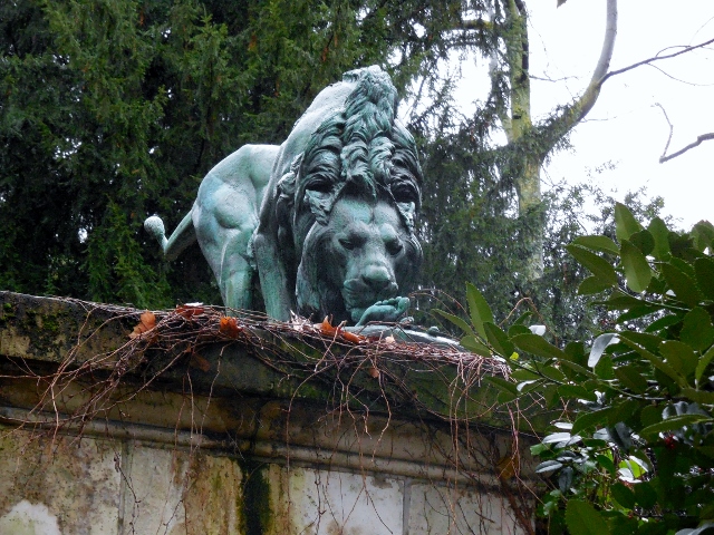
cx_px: 357
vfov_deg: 11.4
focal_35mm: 130
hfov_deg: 15.2
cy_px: 268
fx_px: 2681
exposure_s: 1/60
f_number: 5.3
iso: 1100
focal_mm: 23.4
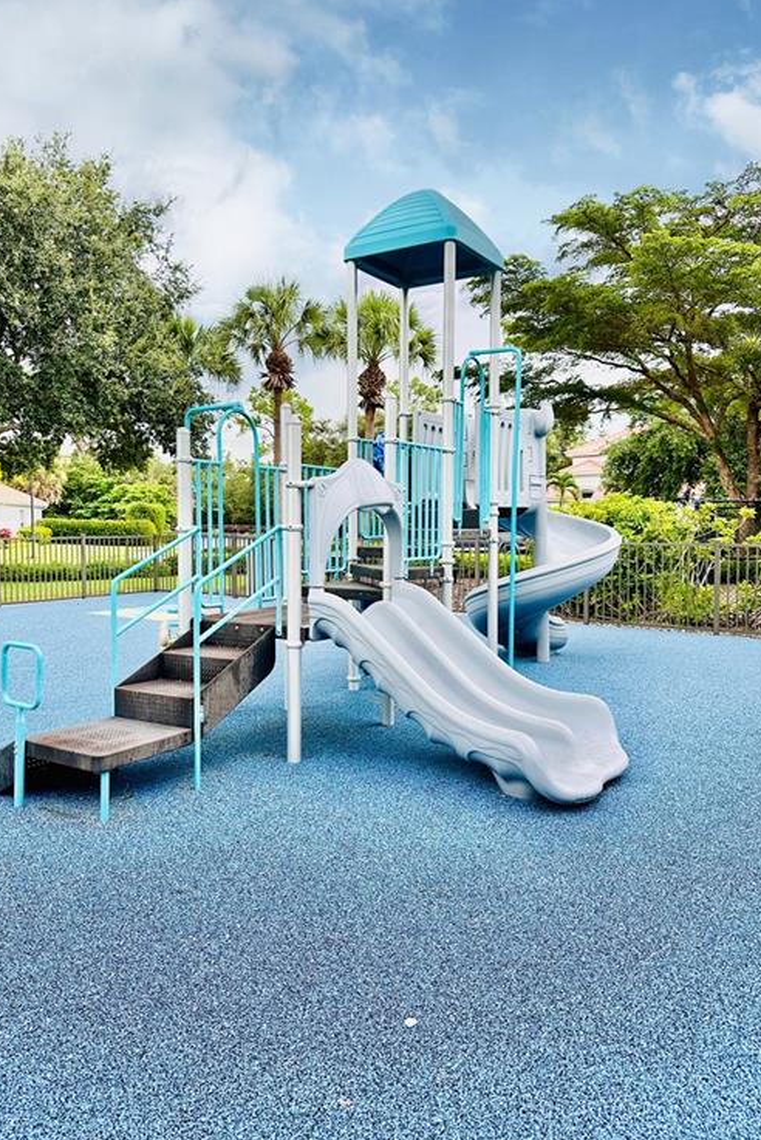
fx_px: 824
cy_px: 555
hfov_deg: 49.5
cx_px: 350
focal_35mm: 26
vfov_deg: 69.4
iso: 80
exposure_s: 1/475
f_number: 1.78
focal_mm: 6.86
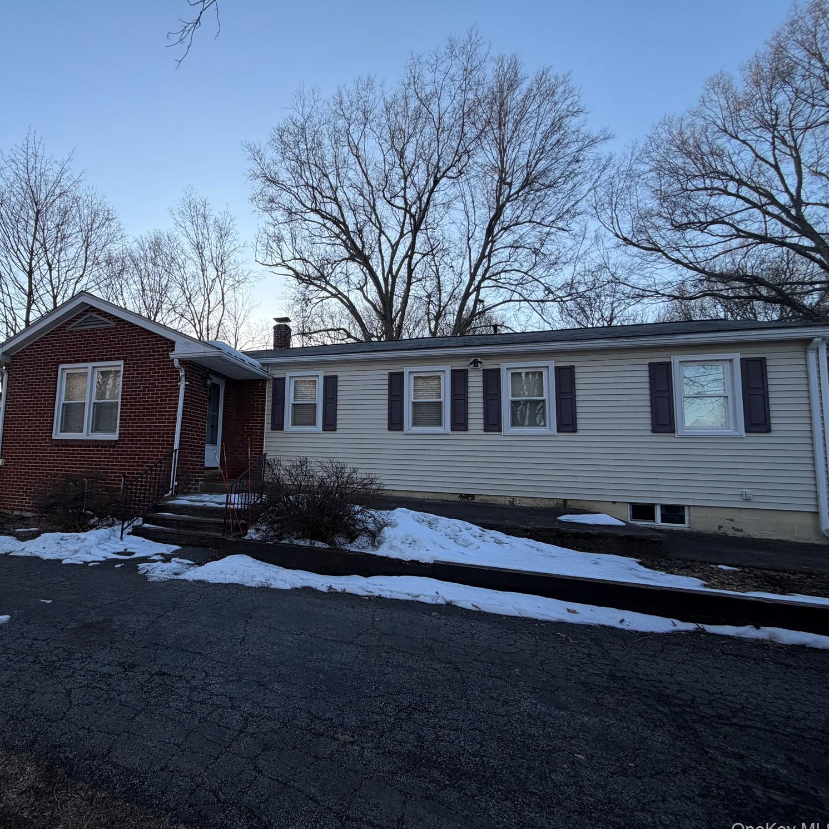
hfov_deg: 81.1
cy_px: 416
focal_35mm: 17
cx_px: 275
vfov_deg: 84.0
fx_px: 461
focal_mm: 2.22
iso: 50
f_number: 2.2
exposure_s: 1/502
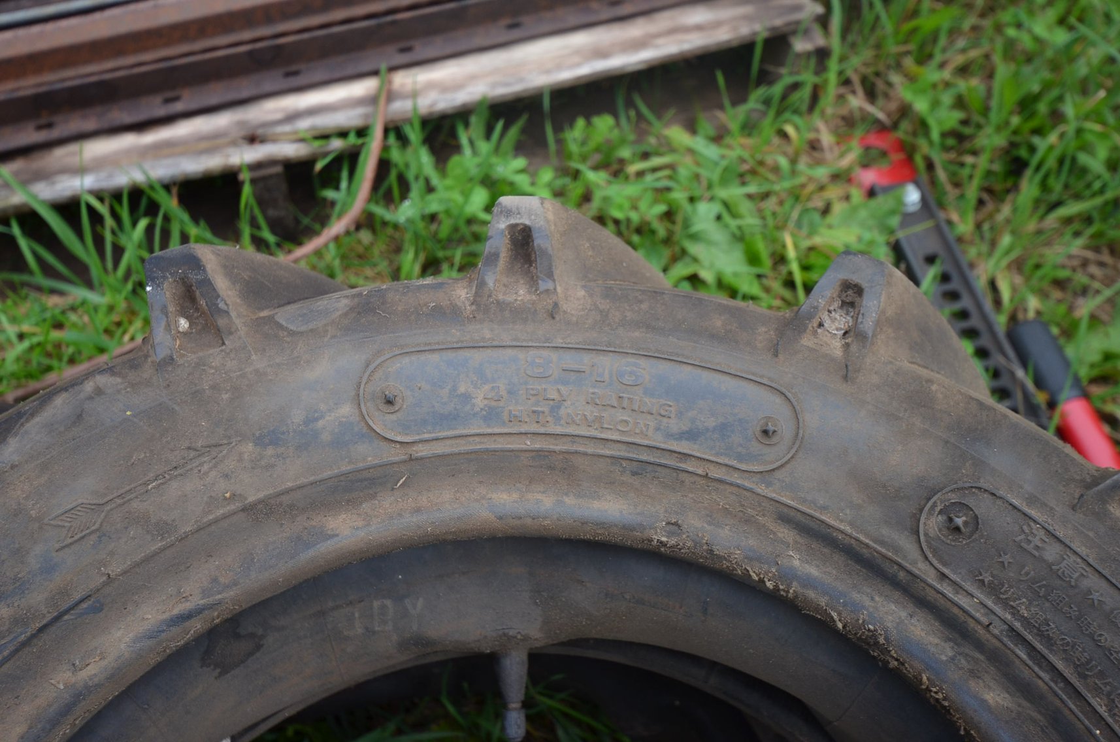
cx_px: 560
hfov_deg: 53.2
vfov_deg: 36.7
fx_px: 1118
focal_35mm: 36
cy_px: 371
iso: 400
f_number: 4.5
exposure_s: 1/80
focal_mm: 24
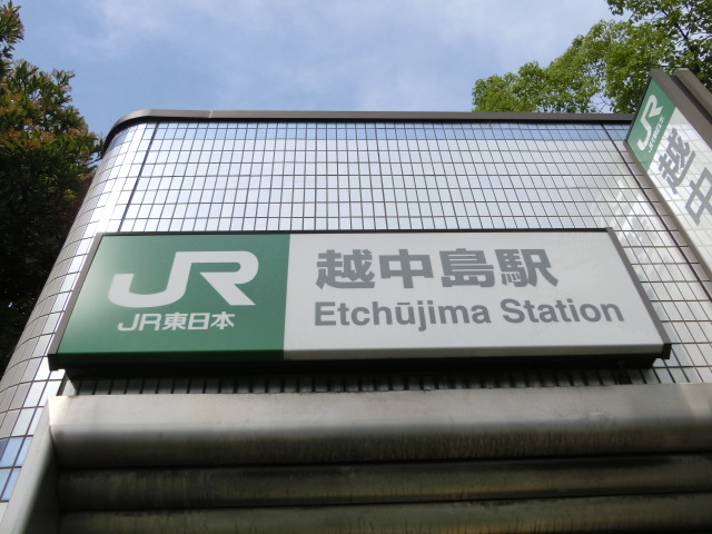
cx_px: 356
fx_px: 596
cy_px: 267
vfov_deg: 48.2
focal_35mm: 29
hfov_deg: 61.7
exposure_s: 1/250
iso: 80
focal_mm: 5.2
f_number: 7.4
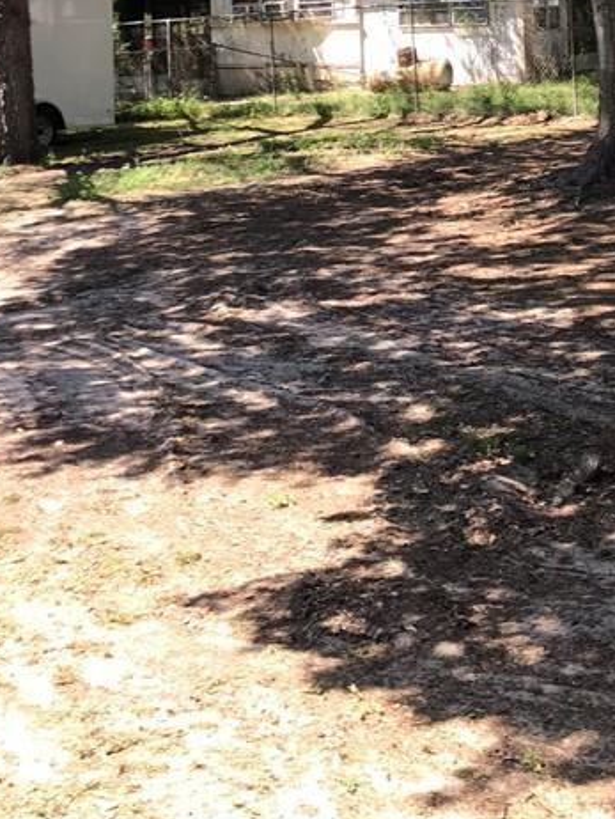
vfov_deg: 29.0
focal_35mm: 62
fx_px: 1467
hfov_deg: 23.4
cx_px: 459
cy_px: -16
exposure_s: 1/413
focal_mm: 3.99
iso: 20
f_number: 1.8
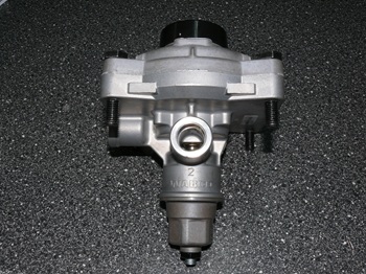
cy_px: 137
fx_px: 370
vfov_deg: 40.7
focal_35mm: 35
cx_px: 183
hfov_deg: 52.7
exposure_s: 1/30
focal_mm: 7.4
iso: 100
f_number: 10
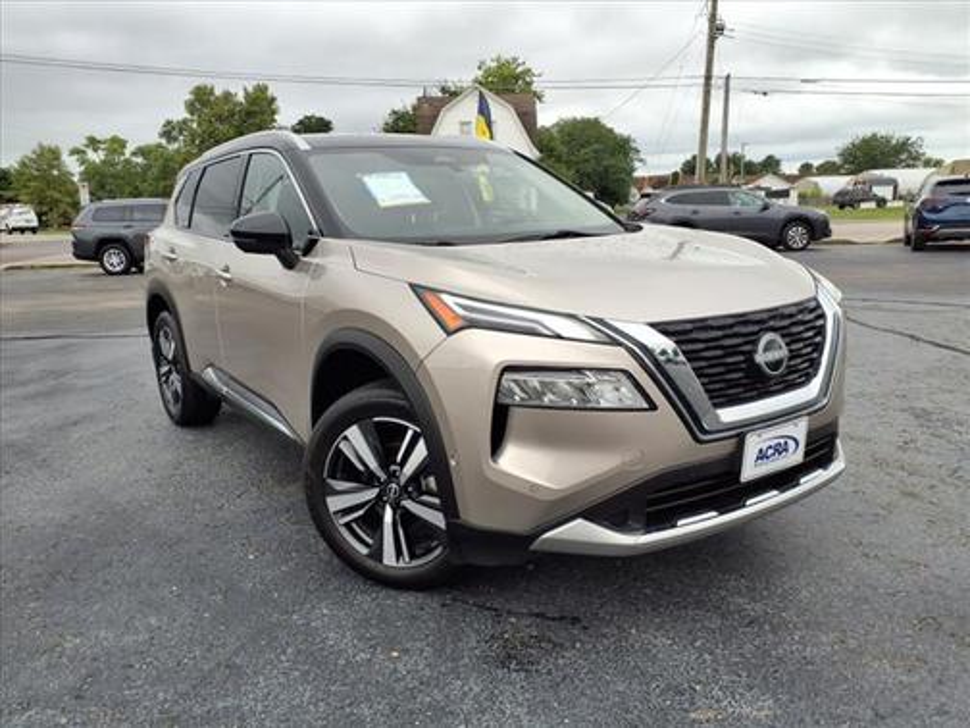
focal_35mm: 27
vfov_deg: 51.4
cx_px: 485
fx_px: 757
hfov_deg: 65.3
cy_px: 364
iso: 40
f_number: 1.9
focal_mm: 3.58
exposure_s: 1/435
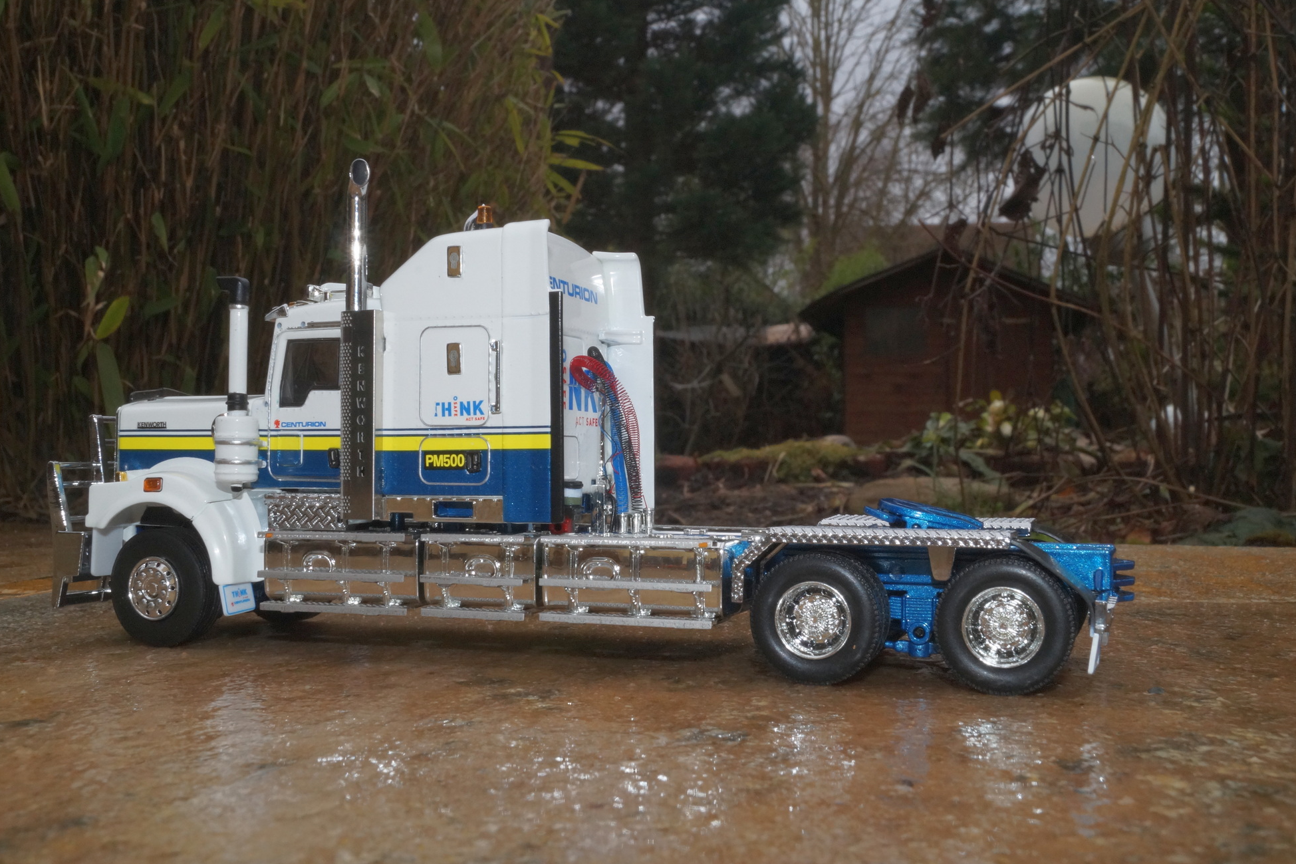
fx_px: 1440
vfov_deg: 33.4
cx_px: 637
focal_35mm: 40
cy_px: 438
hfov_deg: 48.5
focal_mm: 26
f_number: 22
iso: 800
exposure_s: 1/60
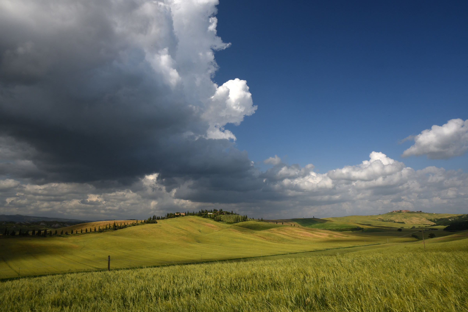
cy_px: 156
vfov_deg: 48.0
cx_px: 234
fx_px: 351
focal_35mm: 27
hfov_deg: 67.4
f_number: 22
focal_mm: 27
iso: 200
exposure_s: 1/60
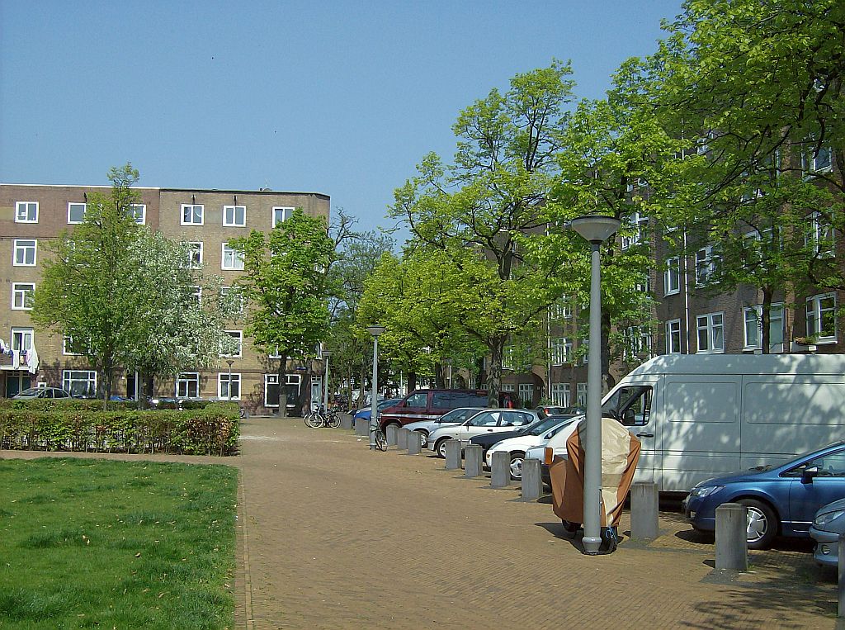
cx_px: 422
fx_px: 1120
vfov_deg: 31.4
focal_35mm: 46
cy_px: 315
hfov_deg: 41.3
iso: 100
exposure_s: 1/778
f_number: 5.1
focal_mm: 7.7
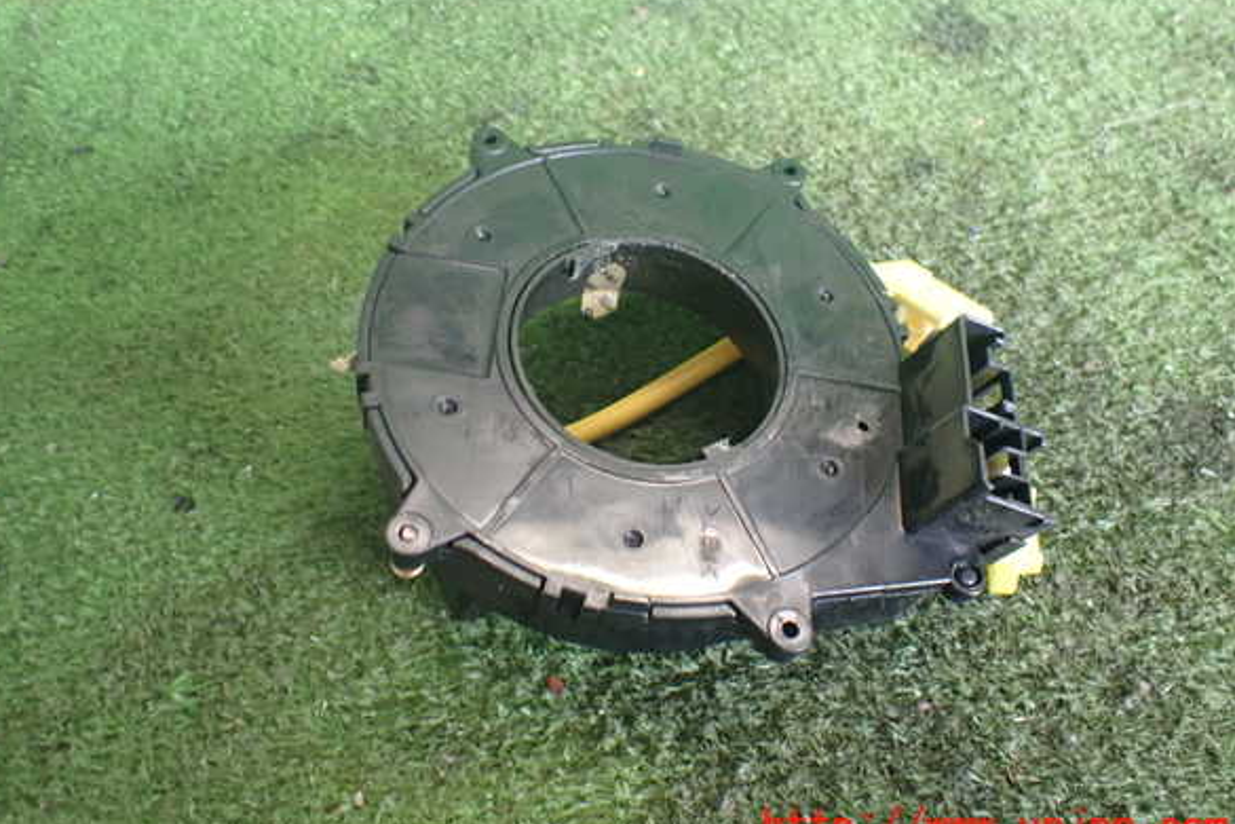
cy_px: 380
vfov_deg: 41.1
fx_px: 1098
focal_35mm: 32
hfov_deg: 58.7
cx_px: 606
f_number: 2.3
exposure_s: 1/100
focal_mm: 5.4
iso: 800
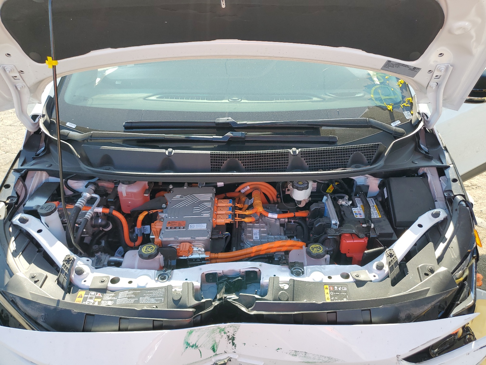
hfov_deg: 67.3
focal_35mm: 26
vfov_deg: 53.1
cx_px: 243
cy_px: 182
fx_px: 365
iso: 50
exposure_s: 1/556
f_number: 1.5
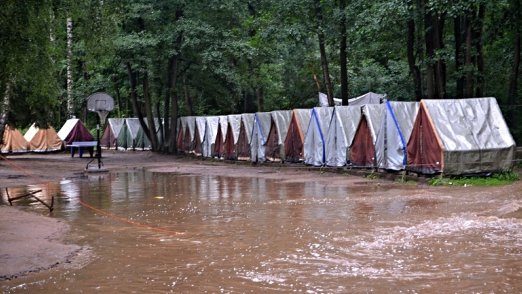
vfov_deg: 17.2
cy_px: 159
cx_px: 261
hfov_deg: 30.1
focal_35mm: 70
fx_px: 969
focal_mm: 44
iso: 400
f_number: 5.3
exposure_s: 1/20
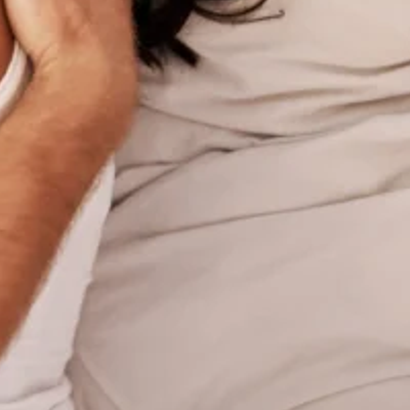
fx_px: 1528
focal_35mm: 114
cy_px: -90
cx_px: -164
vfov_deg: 14.8
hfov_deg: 14.5
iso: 160
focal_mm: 35
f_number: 2.2
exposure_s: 1/320
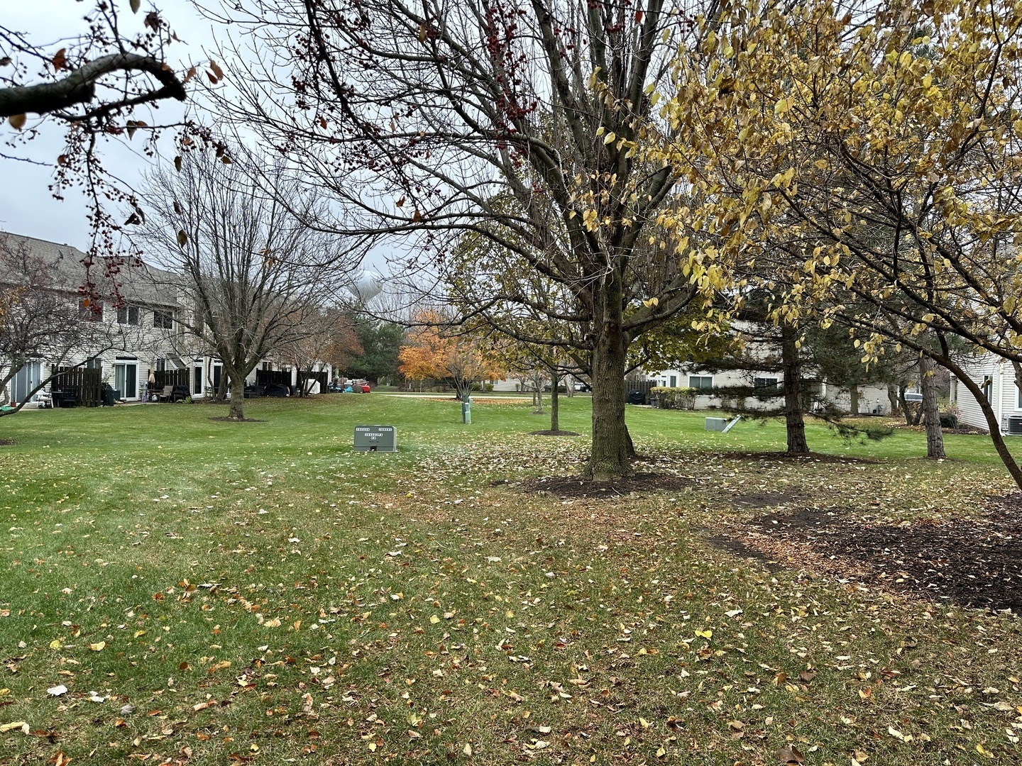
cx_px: 511
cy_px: 383
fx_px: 709
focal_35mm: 24
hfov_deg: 71.6
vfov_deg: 56.8
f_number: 1.78
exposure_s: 1/444
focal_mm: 6.86
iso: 80
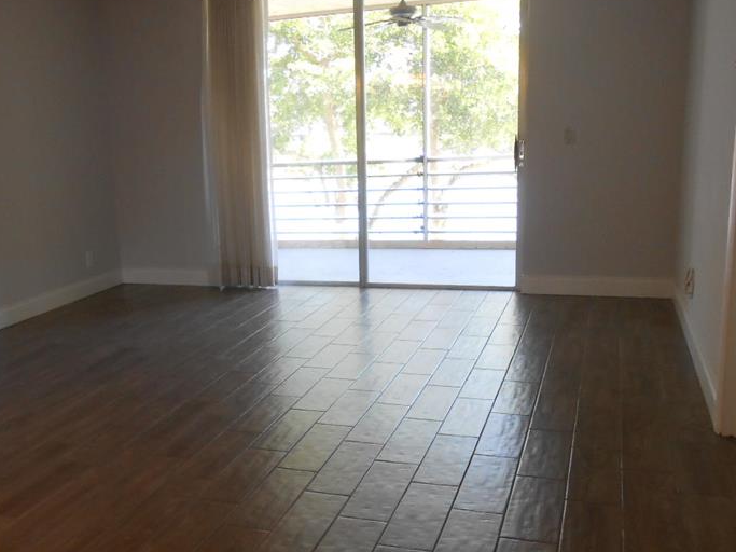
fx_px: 829
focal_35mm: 39
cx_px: 236
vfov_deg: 36.8
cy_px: 312
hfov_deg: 47.0
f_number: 3.5
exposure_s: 1/30
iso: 160
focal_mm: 4.6
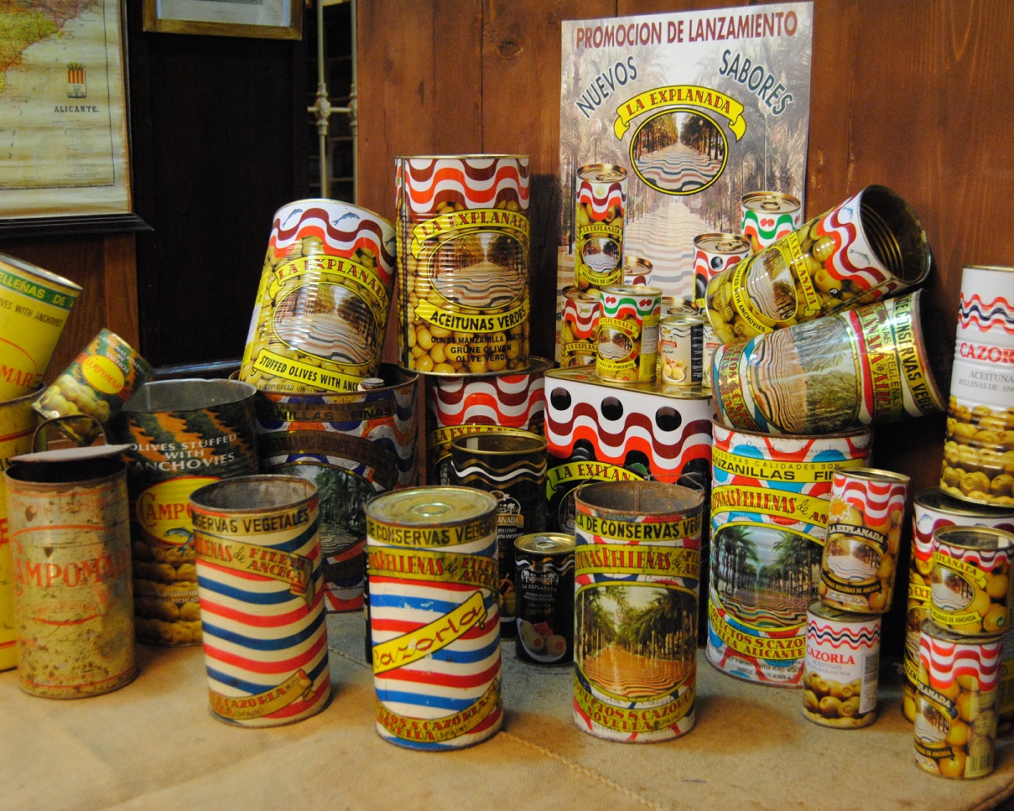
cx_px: 498
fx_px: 1320
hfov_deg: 42.0
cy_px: 405
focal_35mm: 44
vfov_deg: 34.1
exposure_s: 1/30
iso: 1100
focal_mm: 26
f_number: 4
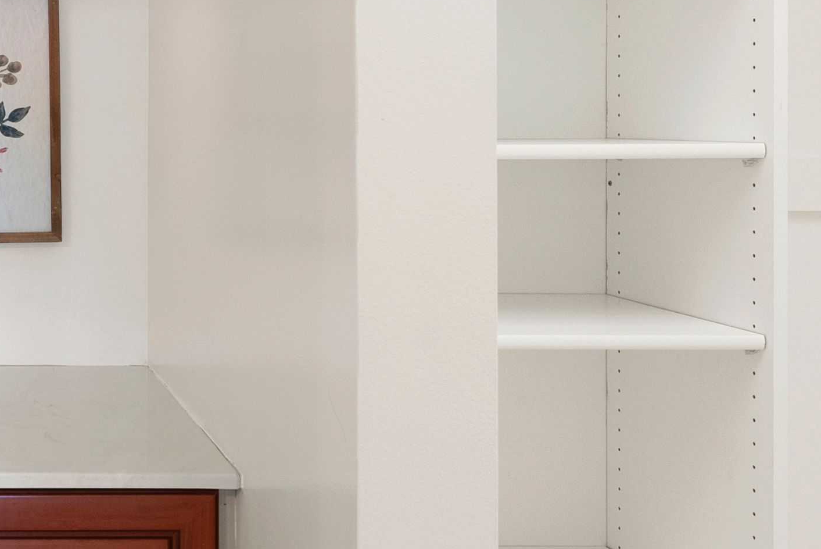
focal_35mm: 54
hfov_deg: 32.4
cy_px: 126
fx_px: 1232
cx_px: -83
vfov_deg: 24.8
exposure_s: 1/4
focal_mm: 18
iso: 640
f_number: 8
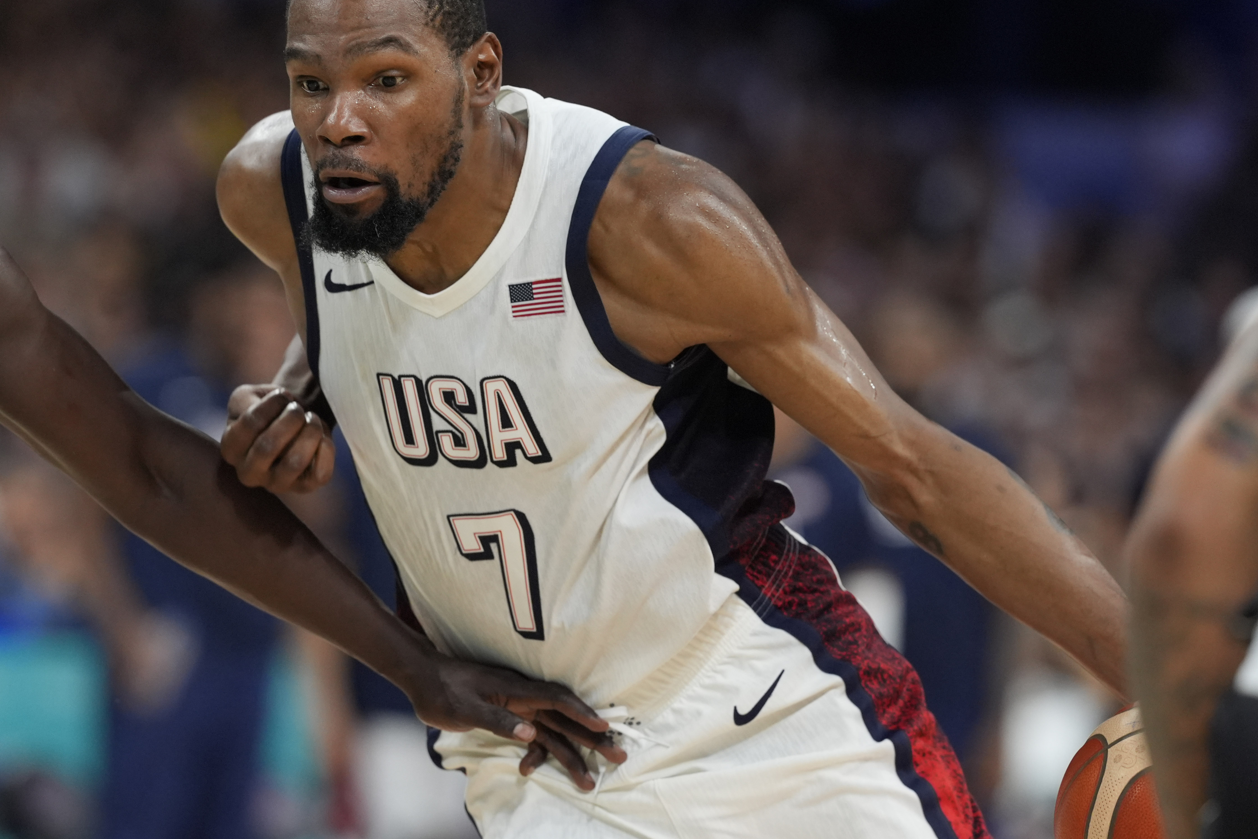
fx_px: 14012
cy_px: 452
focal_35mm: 401
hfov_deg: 5.1
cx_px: 556
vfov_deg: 3.4
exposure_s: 1/1250
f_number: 4
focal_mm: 300
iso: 2500
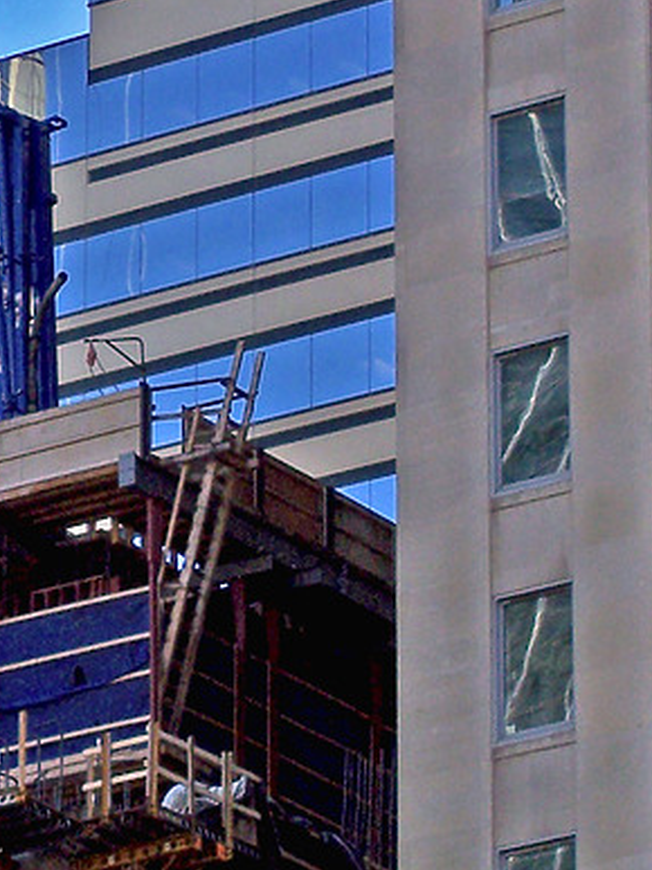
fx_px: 7714
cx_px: -82
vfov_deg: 6.5
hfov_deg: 4.8
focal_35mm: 307
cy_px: 537
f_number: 4.8
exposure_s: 1/350
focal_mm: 22
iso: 80
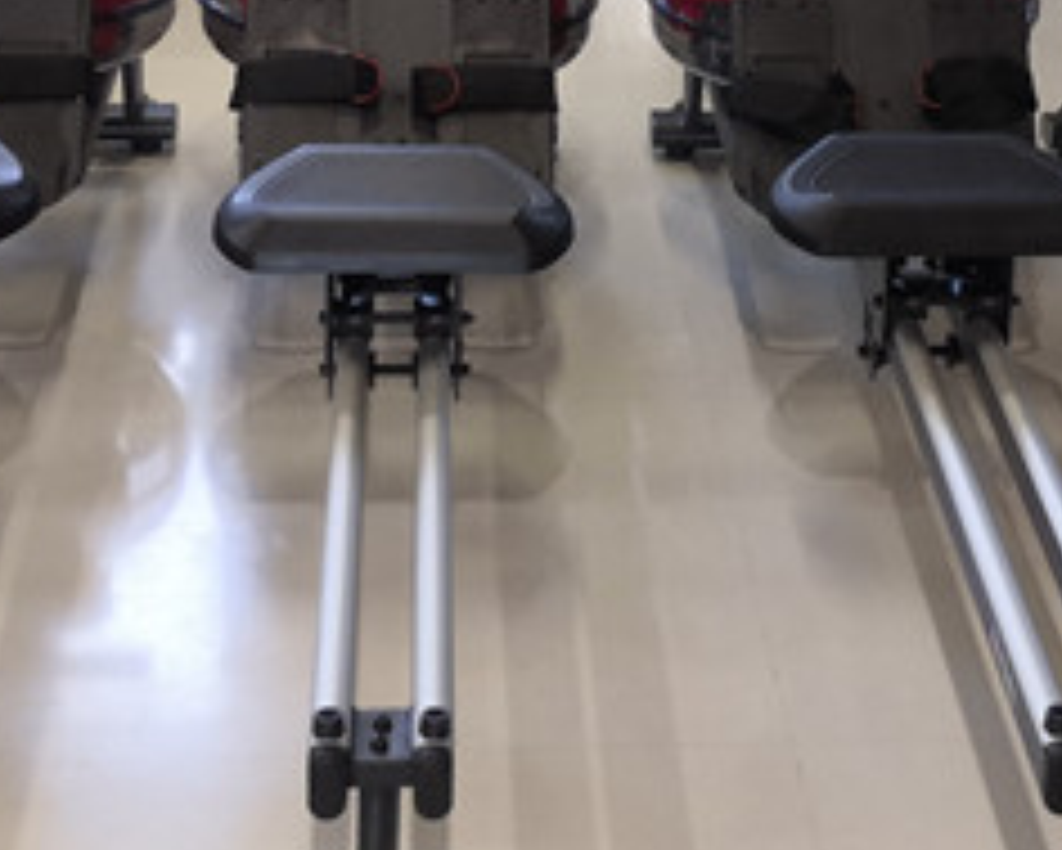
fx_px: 2987
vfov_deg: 16.0
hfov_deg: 20.1
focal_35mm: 95
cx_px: 693
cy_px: 88
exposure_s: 1/50
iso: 160
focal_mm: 3.95
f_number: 1.8
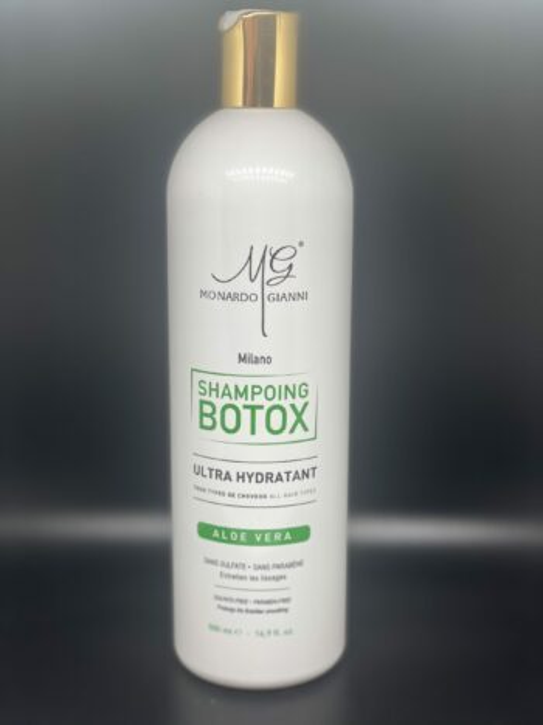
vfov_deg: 36.8
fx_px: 1088
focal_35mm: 52
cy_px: 362
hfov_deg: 28.0
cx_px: 272
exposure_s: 1/107
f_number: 2
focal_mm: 6
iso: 20
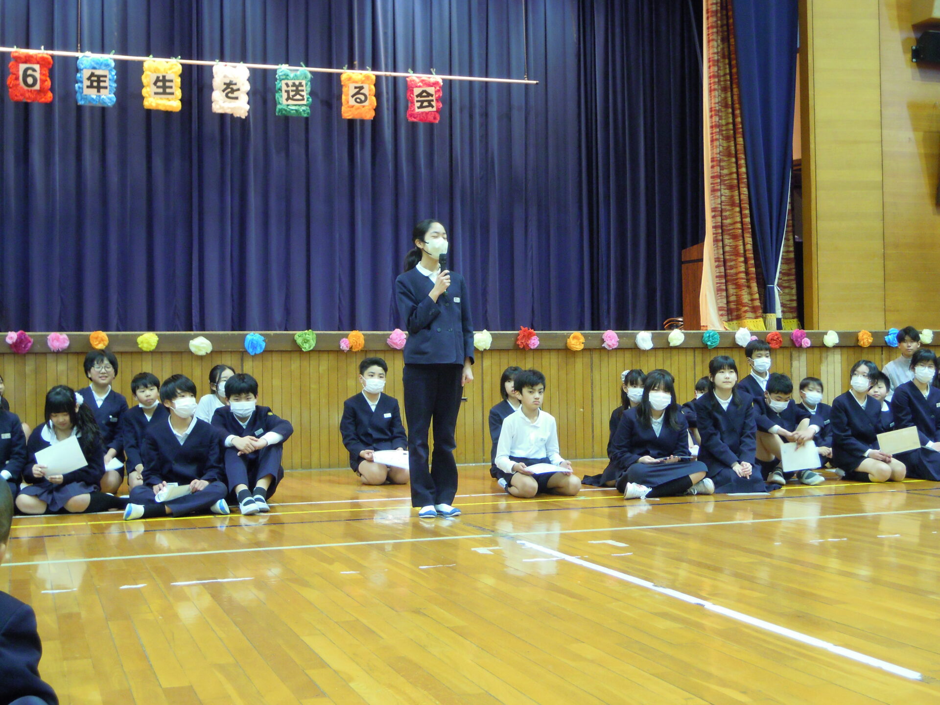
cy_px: 352
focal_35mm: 46
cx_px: 470
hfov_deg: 41.2
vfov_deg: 31.5
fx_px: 1249
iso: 400
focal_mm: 8.3
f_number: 3.4
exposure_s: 1/13
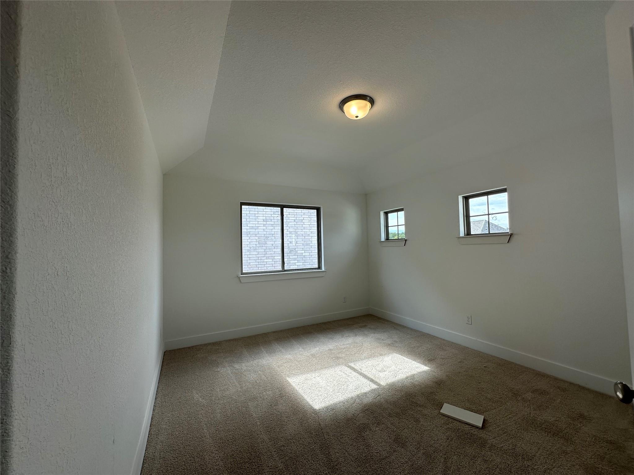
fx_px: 256
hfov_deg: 102.1
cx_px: 317
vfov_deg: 85.7
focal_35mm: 14
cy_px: 238
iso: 40
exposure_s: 1/222
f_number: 2.2
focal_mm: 2.22
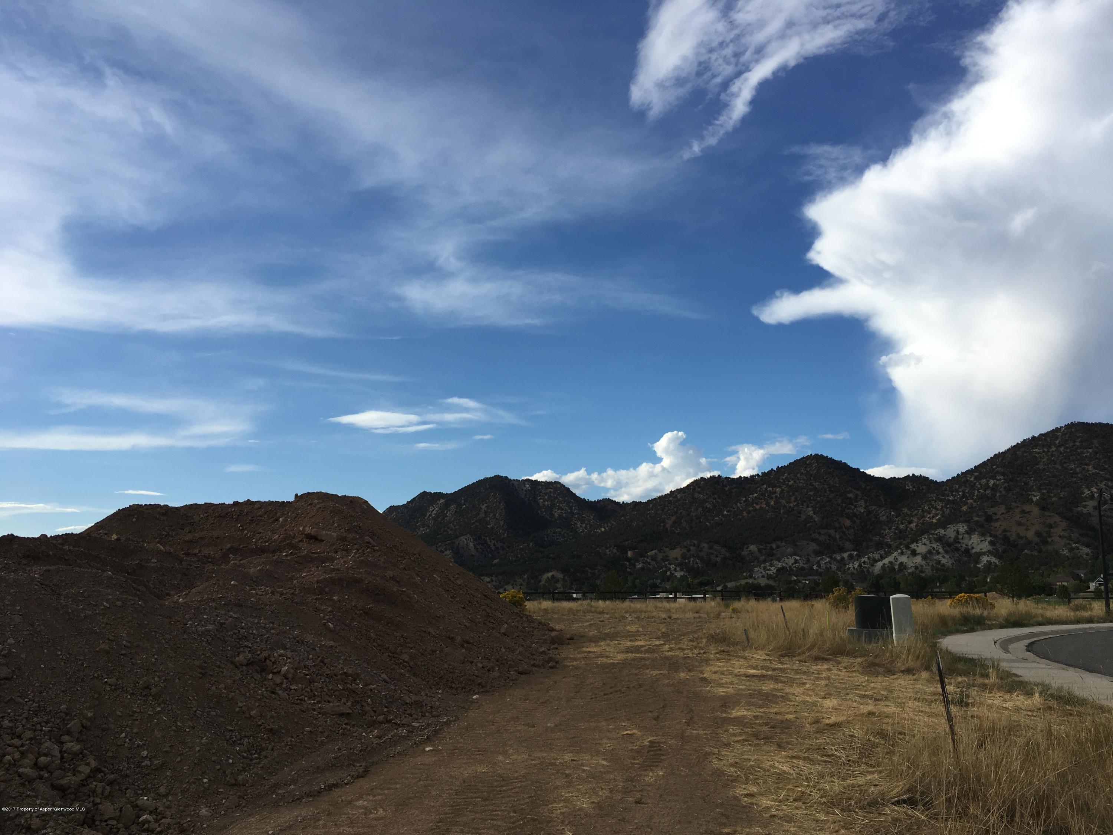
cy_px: 418
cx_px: 556
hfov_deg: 61.7
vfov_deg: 48.2
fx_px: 932
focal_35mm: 29
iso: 25
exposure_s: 1/2024
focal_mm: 4.15
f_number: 2.2
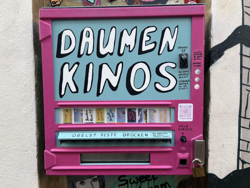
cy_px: 94
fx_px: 188
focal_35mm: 26
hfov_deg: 67.3
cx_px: 125
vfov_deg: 53.1
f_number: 1.5
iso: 40
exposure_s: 1/121
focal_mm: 5.7
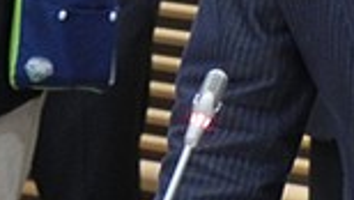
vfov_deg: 2.3
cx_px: 375
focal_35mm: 526
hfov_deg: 4.1
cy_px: -83
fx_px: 4943
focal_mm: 24
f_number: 4.6
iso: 400
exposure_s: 1/6.9
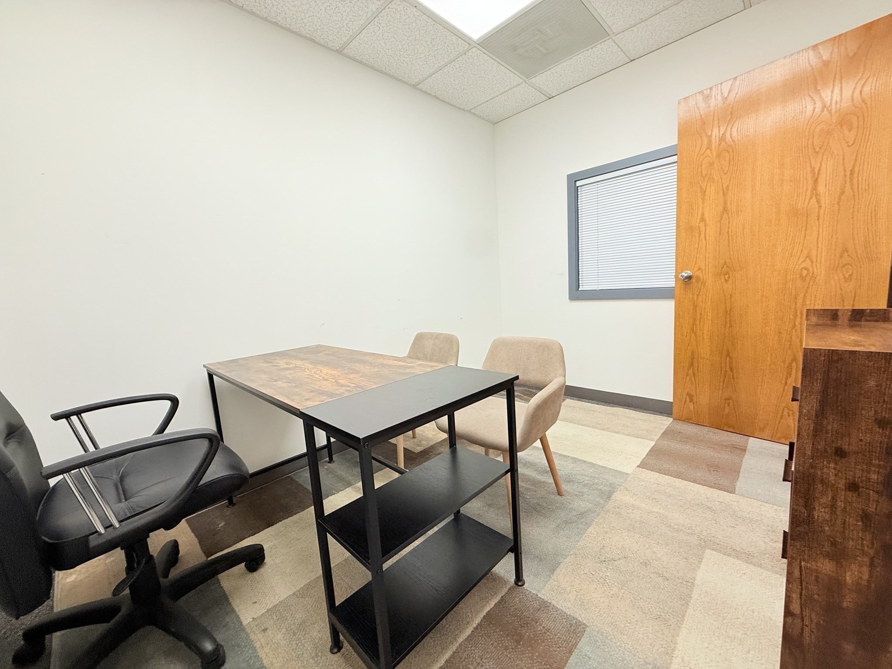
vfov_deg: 85.7
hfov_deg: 102.1
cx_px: 446
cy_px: 334
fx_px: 361
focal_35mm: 14
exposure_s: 1/120
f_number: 2.2
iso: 160
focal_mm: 2.22
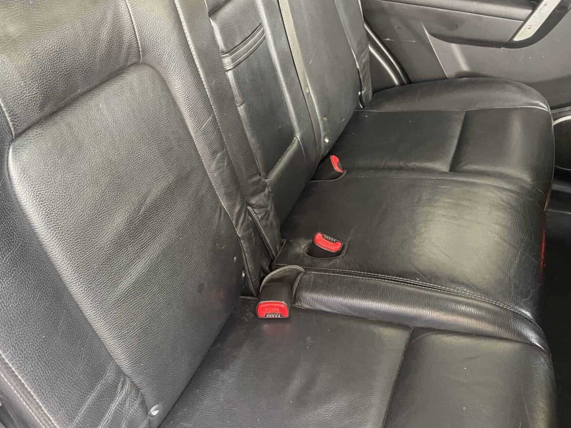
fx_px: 528
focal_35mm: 32
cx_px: 256
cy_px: 175
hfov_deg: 56.7
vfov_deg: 44.0
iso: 320
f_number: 1.6
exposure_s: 1/60
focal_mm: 4.2
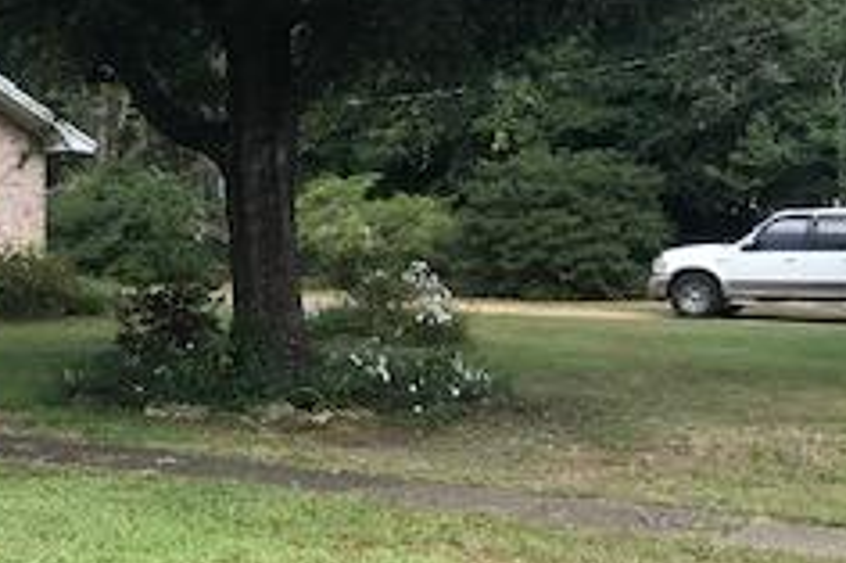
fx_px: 1855
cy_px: 369
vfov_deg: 17.2
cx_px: 4
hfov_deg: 24.5
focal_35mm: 79
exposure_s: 1/399
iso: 20
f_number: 1.8
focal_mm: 3.99
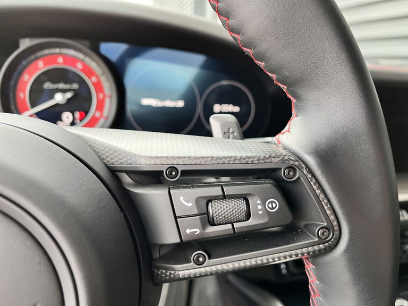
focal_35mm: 26
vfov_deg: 53.1
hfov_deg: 67.3
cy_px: 153
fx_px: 306
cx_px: 204
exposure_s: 1/49
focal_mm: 5.1
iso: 160
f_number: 1.6
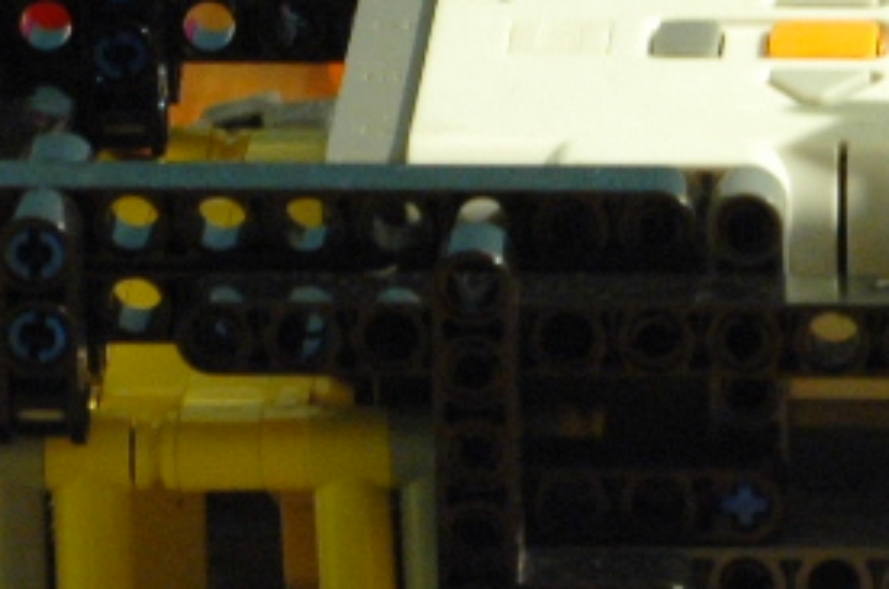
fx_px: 10082
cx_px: 1578
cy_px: 795
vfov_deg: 3.3
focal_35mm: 409
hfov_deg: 5.0
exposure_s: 1
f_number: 9
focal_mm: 50
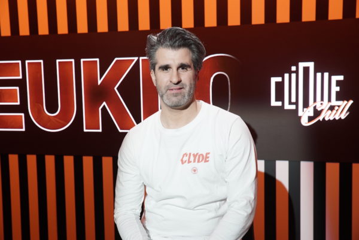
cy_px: 120
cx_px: 180
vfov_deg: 29.9
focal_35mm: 45
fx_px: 449
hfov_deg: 43.6
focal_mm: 45
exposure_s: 1/80
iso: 1600
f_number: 5
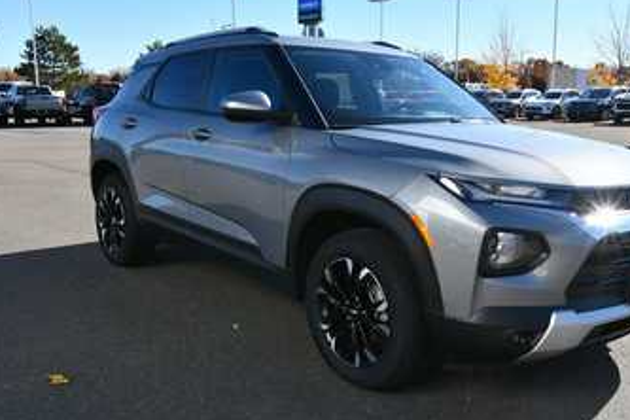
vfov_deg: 36.9
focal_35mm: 36
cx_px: 367
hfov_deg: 52.9
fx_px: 630
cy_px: 196
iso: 110
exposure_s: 1/250
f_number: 8
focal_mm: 20
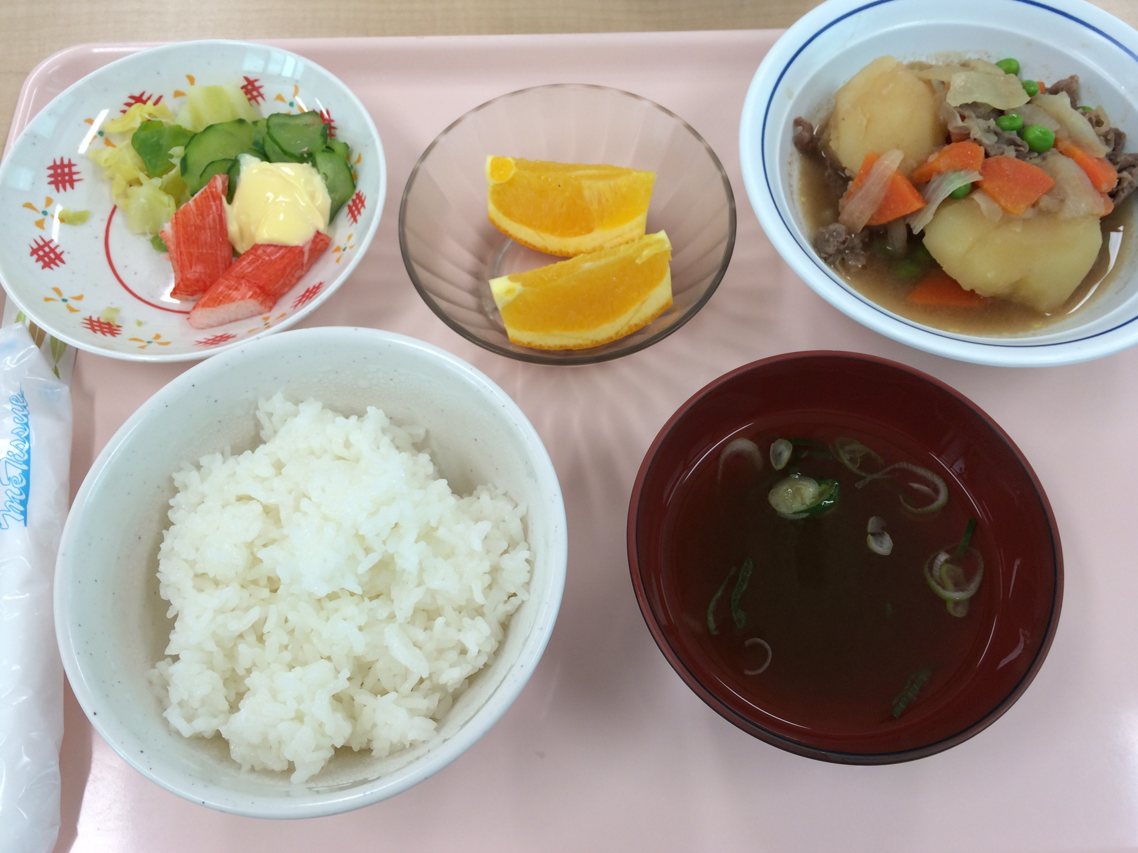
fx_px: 1019
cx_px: 585
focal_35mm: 31
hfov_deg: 58.3
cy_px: 439
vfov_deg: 45.4
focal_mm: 4.12
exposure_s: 1/60
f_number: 2.2
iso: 40
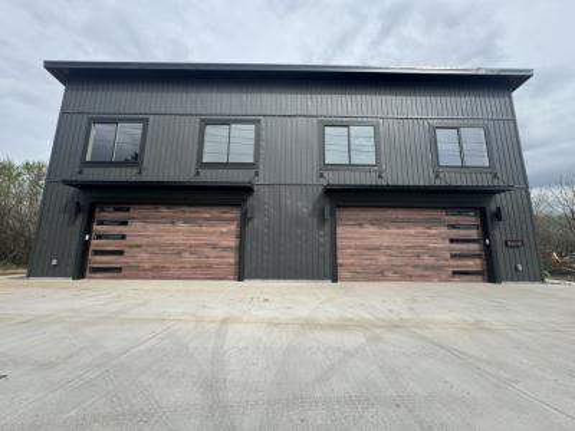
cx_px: 288
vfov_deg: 85.7
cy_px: 216
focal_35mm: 14
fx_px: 233
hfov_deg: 102.1
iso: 40
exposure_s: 1/1567
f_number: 2.2
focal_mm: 2.22
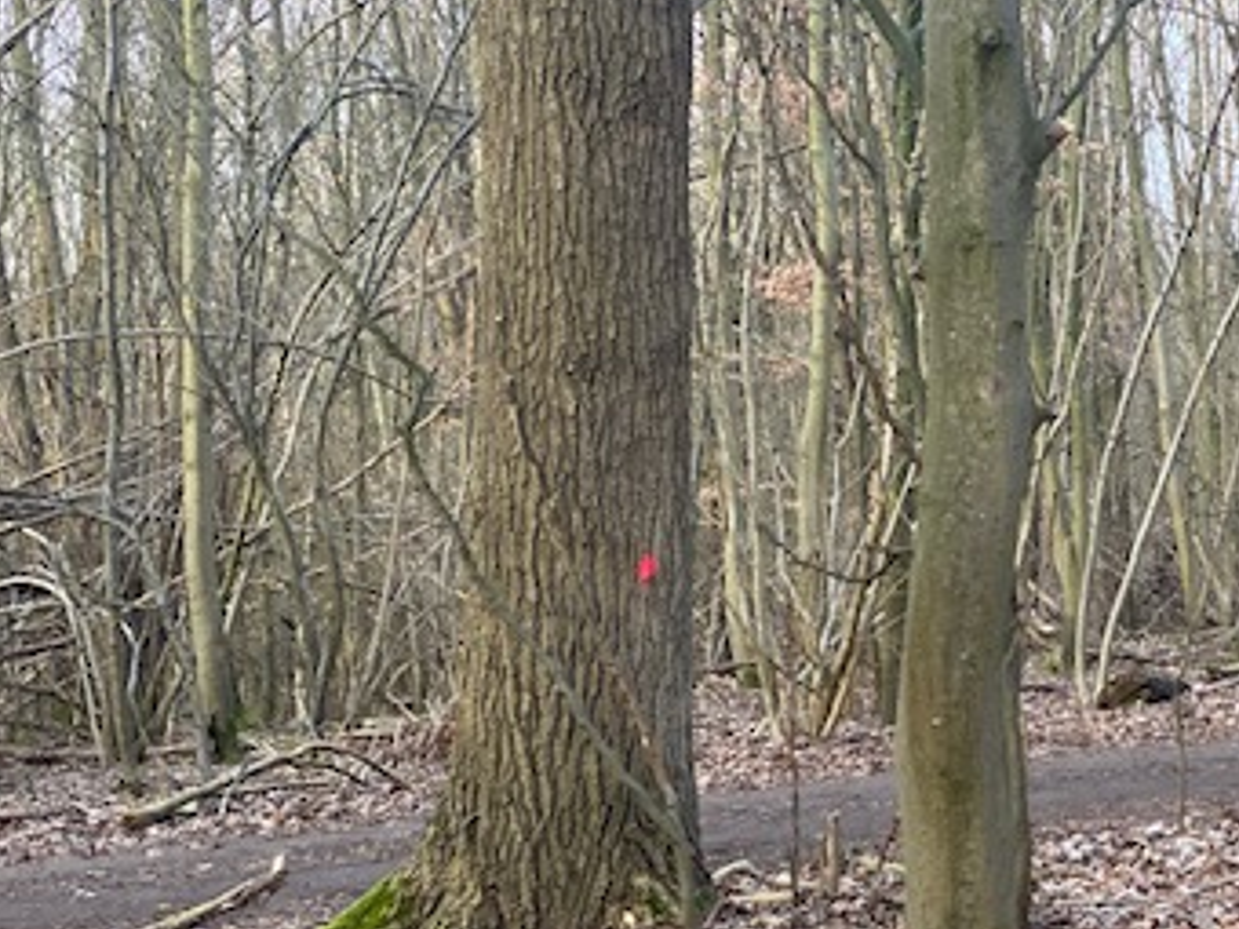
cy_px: 707
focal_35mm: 98
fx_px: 3508
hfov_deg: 19.8
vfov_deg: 15.0
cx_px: 1042
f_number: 2
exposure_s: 1/122
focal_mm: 6
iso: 100
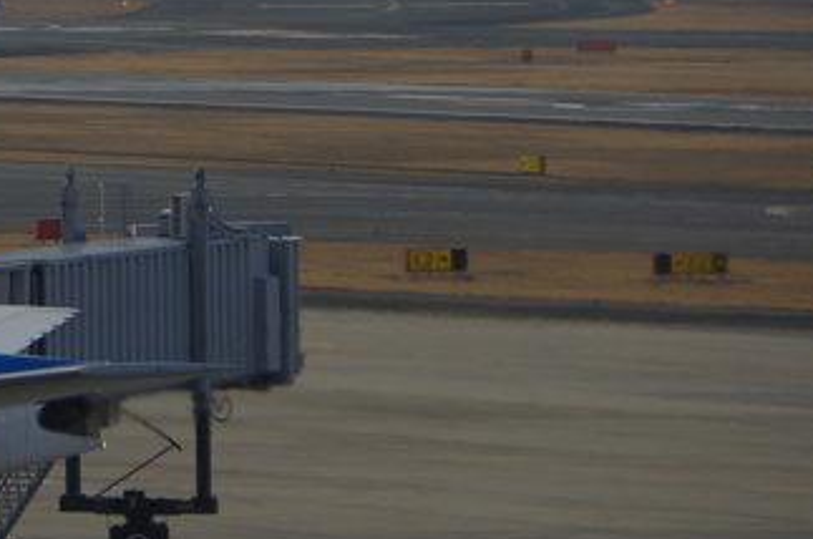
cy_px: -101
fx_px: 14447
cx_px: -277
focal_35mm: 641
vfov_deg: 2.1
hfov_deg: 3.2
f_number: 5.6
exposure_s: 1/1600
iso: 200
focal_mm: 135
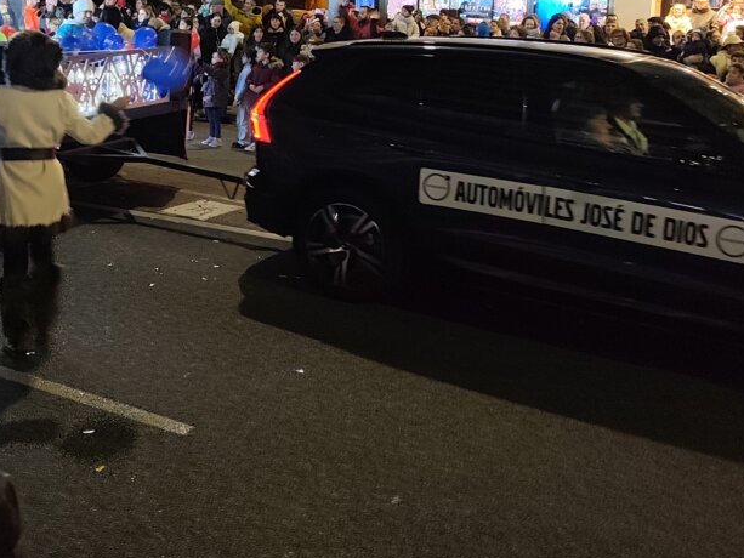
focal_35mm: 48
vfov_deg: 28.9
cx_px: 149
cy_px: 40
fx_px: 1032
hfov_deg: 38.2
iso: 500
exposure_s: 1/25
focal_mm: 6.19
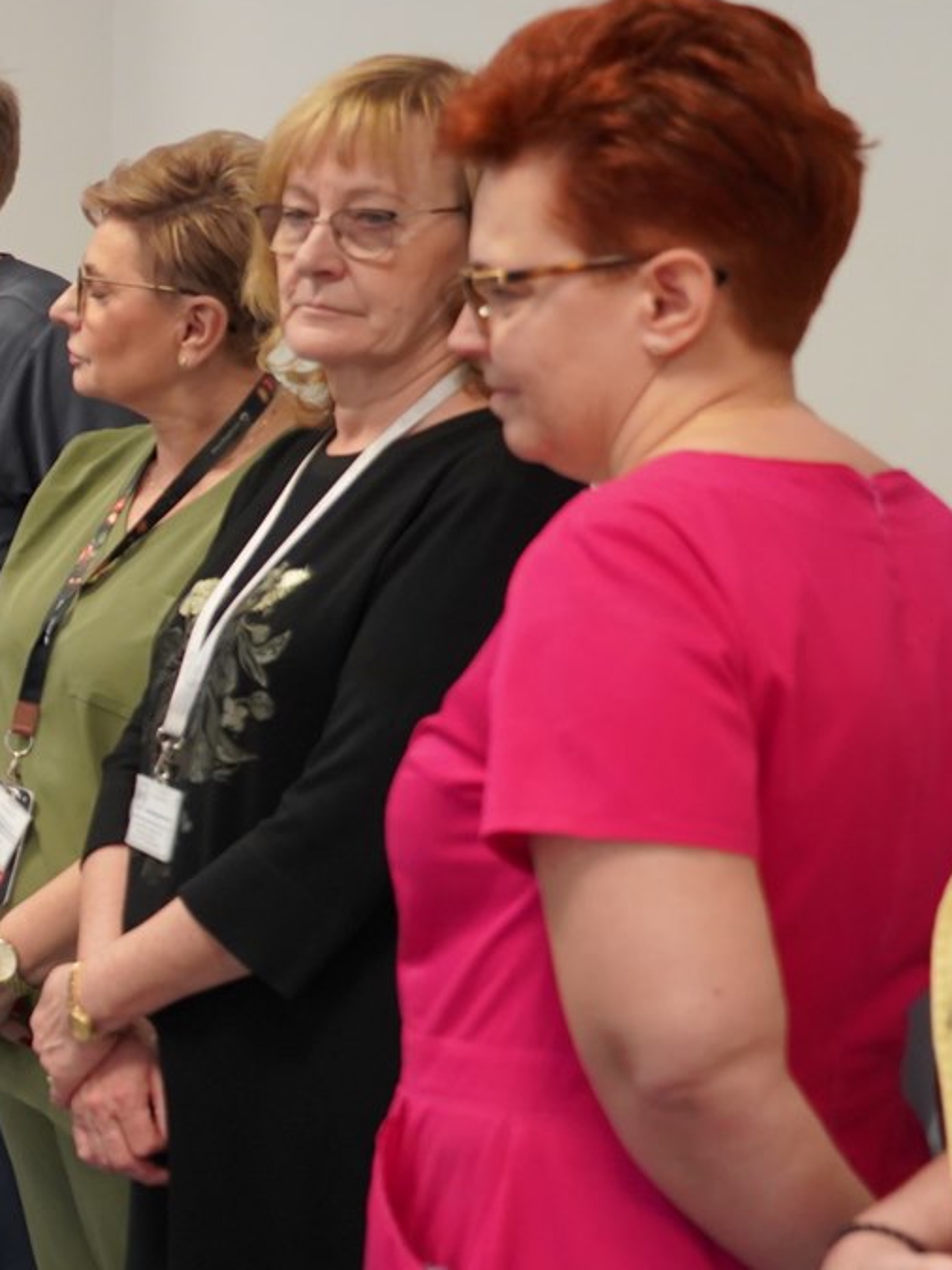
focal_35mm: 94
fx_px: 3448
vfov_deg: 20.8
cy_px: 808
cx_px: -771
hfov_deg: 13.9
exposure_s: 1/160
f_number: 4
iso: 2000
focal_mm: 33
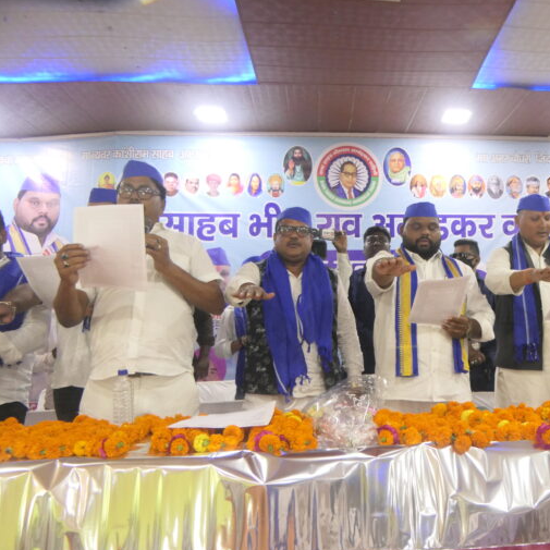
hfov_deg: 51.2
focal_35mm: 31
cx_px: 382
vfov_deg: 52.5
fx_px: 557
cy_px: 277
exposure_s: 1/50
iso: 1600
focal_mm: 8.8
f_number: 2.8
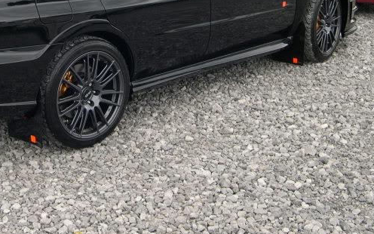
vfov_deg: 19.6
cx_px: 106
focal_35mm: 65
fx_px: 663
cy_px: 23
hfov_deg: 31.1
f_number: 2.8
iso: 100
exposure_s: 1/288
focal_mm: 8
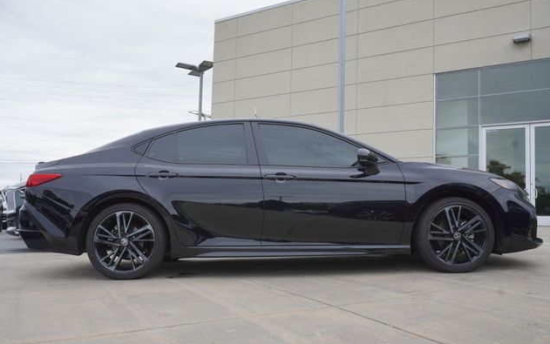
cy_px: 183
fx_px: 465
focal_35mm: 31
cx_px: 277
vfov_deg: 40.6
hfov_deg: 61.2
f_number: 13
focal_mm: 20
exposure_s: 1/60
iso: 160
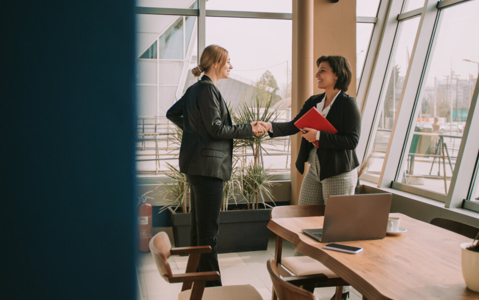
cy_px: 129
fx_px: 548
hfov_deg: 47.2
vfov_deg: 30.5
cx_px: 222
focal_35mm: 42
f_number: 2.8
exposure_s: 1/500
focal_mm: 35
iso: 100
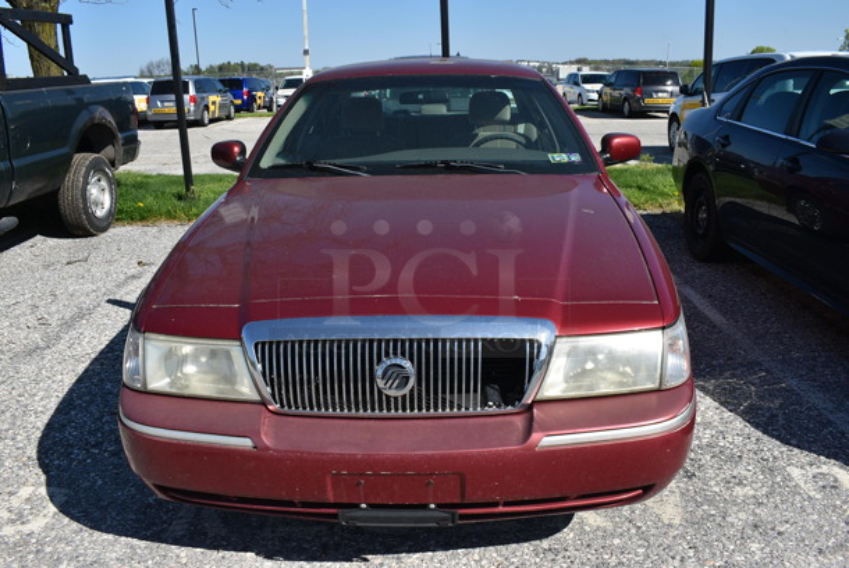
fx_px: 708
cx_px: 424
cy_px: 284
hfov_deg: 61.9
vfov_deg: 43.7
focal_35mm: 30
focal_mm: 20
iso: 100
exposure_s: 1/320
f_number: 9
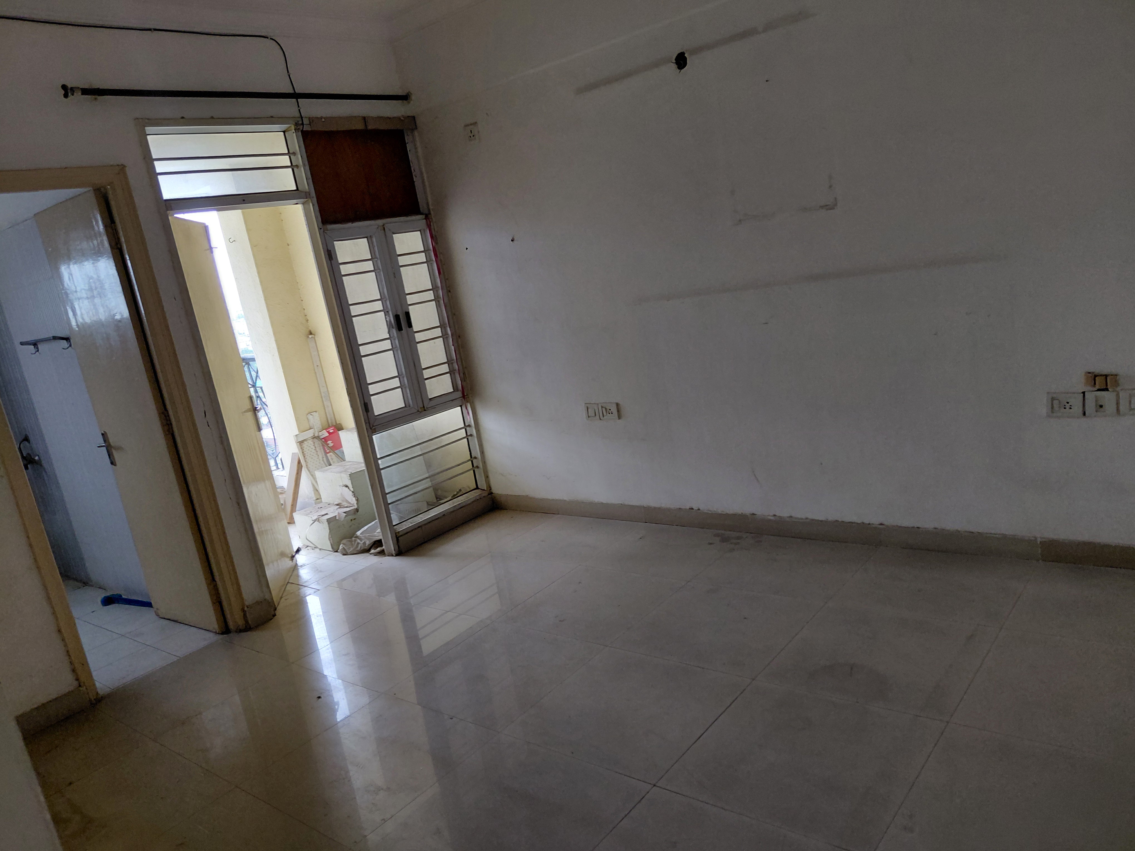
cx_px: 568
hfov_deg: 69.4
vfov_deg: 54.9
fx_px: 820
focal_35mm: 25
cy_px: 426
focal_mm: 4.69
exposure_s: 1/60
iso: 200
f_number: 1.8
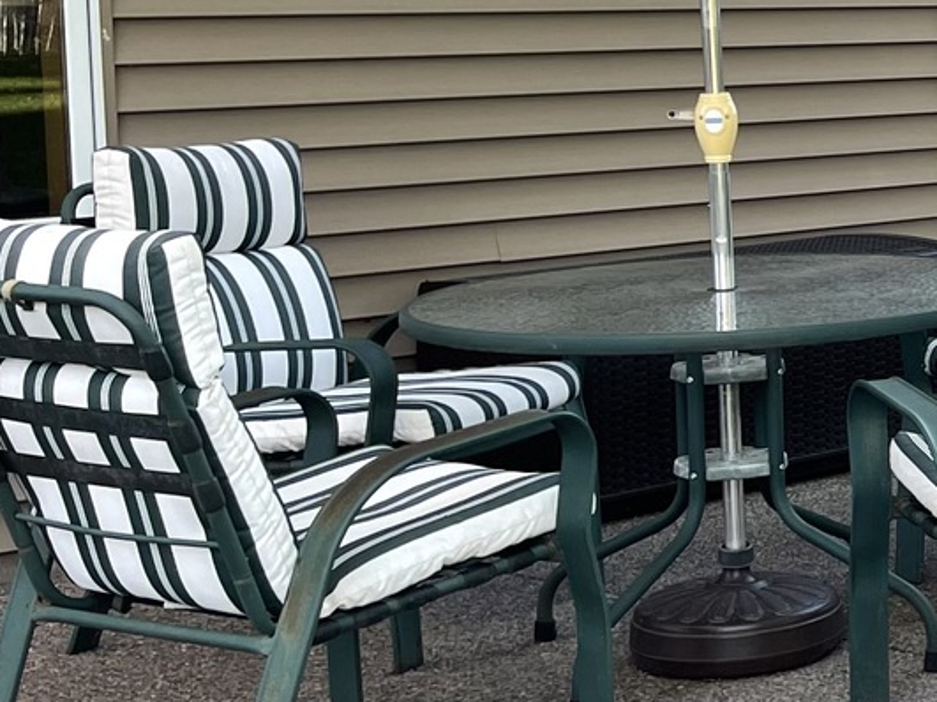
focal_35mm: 98
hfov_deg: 16.6
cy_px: 129
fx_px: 2652
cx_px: 1699
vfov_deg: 15.0
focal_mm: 5.1
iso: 32
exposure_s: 1/137
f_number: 1.6
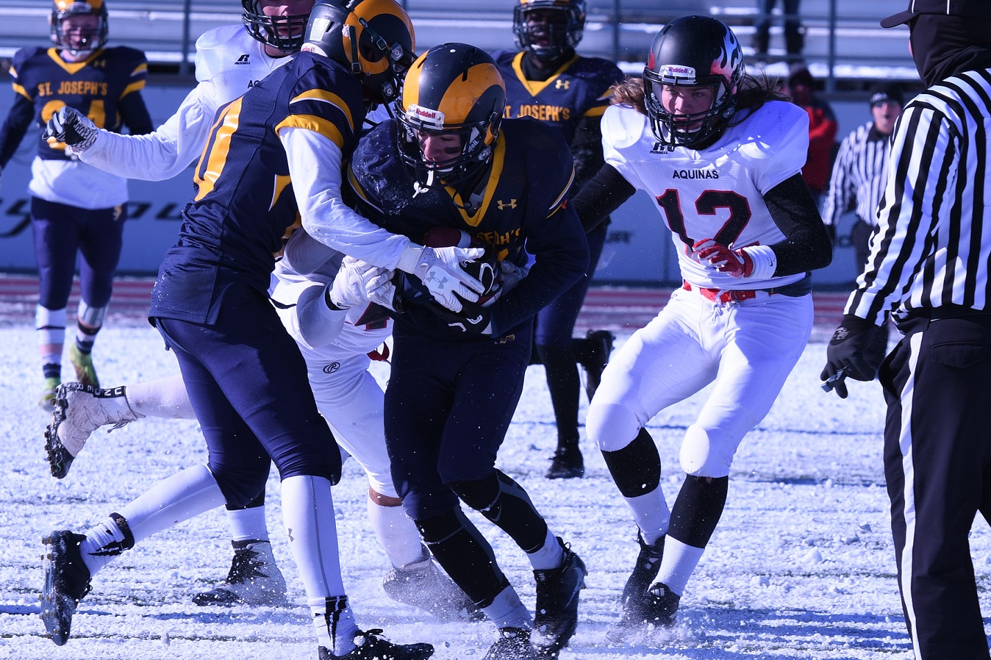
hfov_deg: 9.1
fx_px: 6193
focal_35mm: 225
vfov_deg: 6.1
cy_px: 330
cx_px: 496
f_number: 7.1
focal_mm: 150
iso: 200
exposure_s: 1/1000
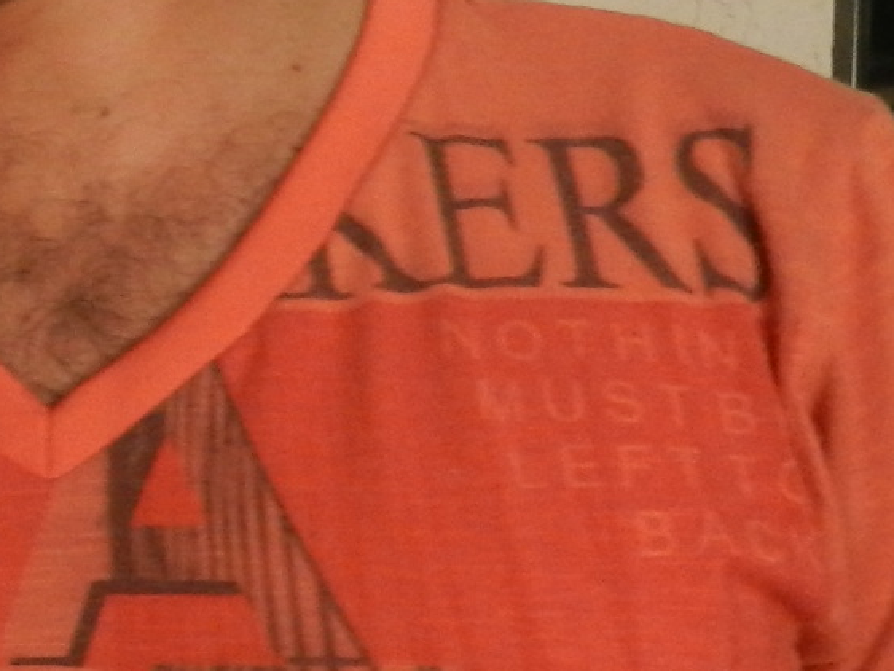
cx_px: -416
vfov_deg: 17.5
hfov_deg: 20.3
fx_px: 2170
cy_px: 249
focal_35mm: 84
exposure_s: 1/13
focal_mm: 4
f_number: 3.4
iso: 400
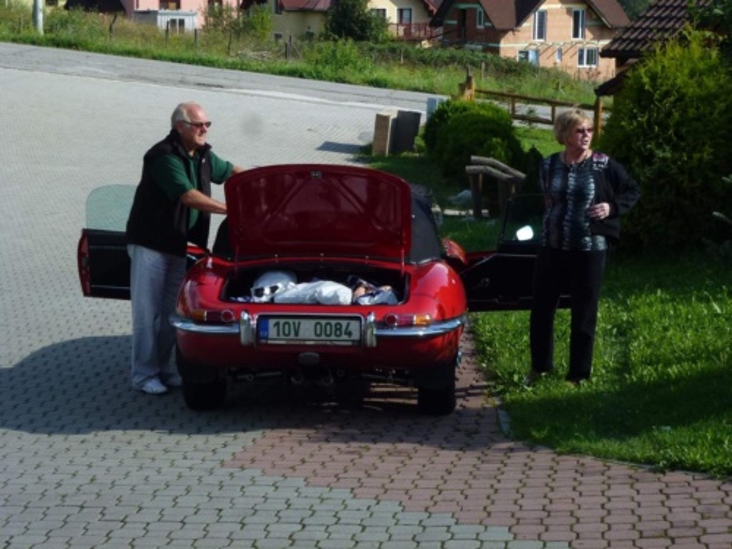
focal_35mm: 89
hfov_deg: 22.0
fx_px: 1882
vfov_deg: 16.6
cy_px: 274
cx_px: 366
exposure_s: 1/400
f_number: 4.9
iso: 100
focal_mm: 16
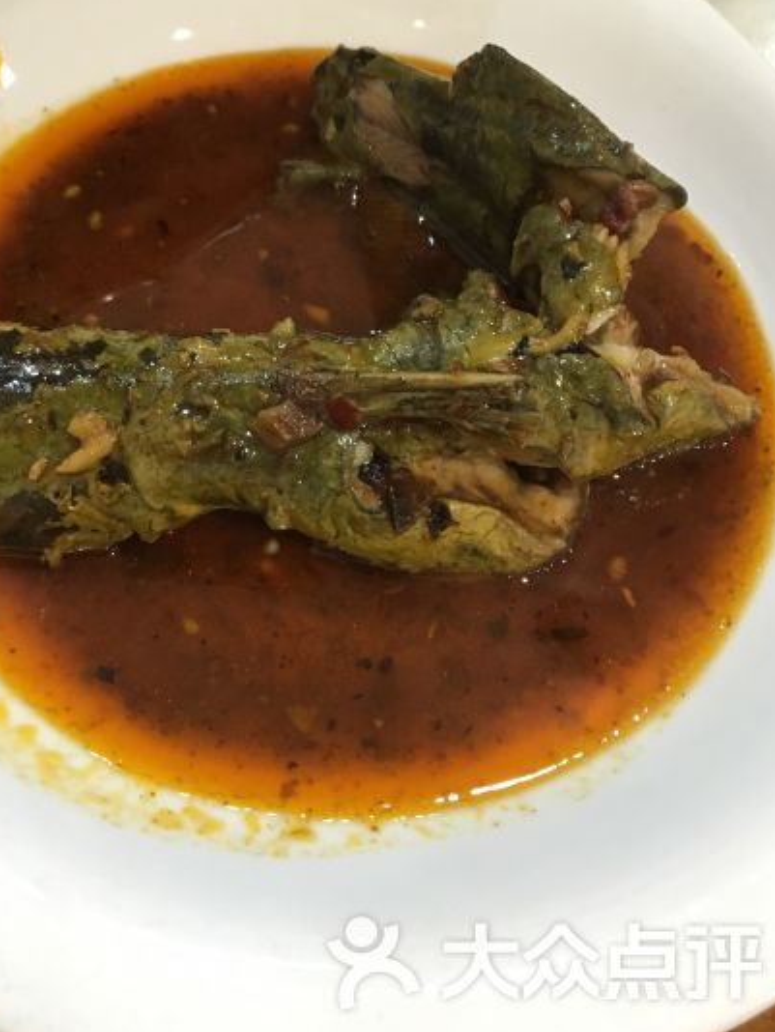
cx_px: 304
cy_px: 387
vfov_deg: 48.5
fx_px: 1133
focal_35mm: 38
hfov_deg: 37.6
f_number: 2.2
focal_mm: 4.15
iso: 200
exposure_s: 1/33
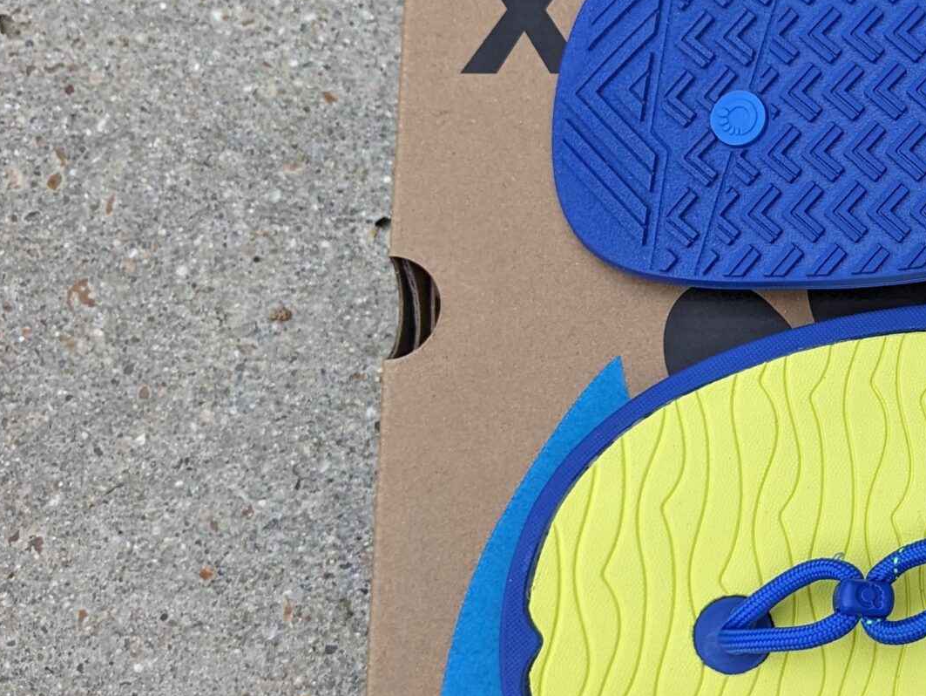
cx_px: 1022
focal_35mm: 65
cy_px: 300
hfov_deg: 27.3
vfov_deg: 22.6
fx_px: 1739
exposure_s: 1/158
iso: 57
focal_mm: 4.38
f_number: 1.73
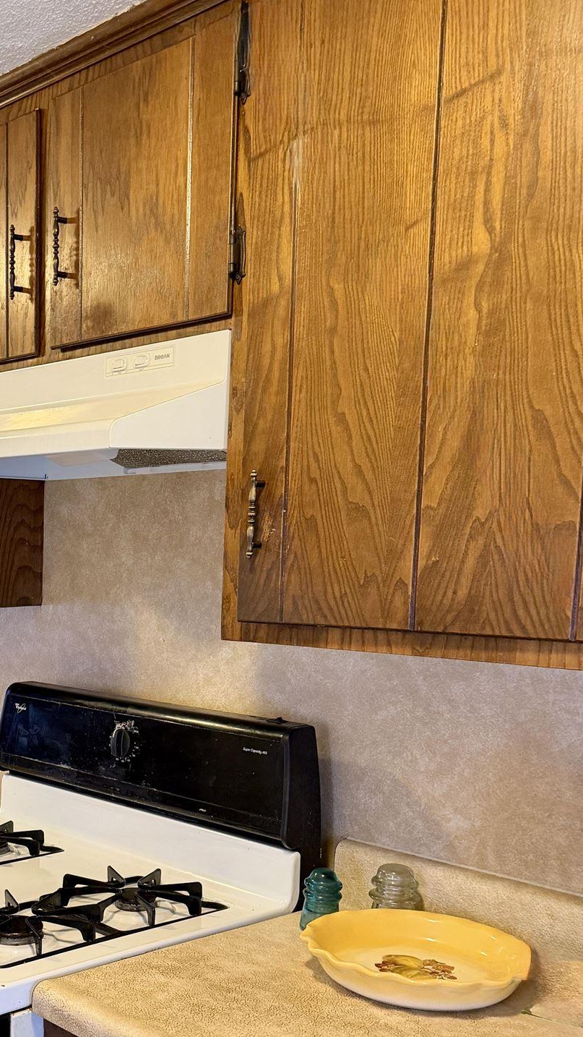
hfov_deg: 26.9
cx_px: 7
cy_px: 728
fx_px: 1154
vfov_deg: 47.2
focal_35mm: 42
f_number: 1.78
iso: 320
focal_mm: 6.76
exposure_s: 1/60
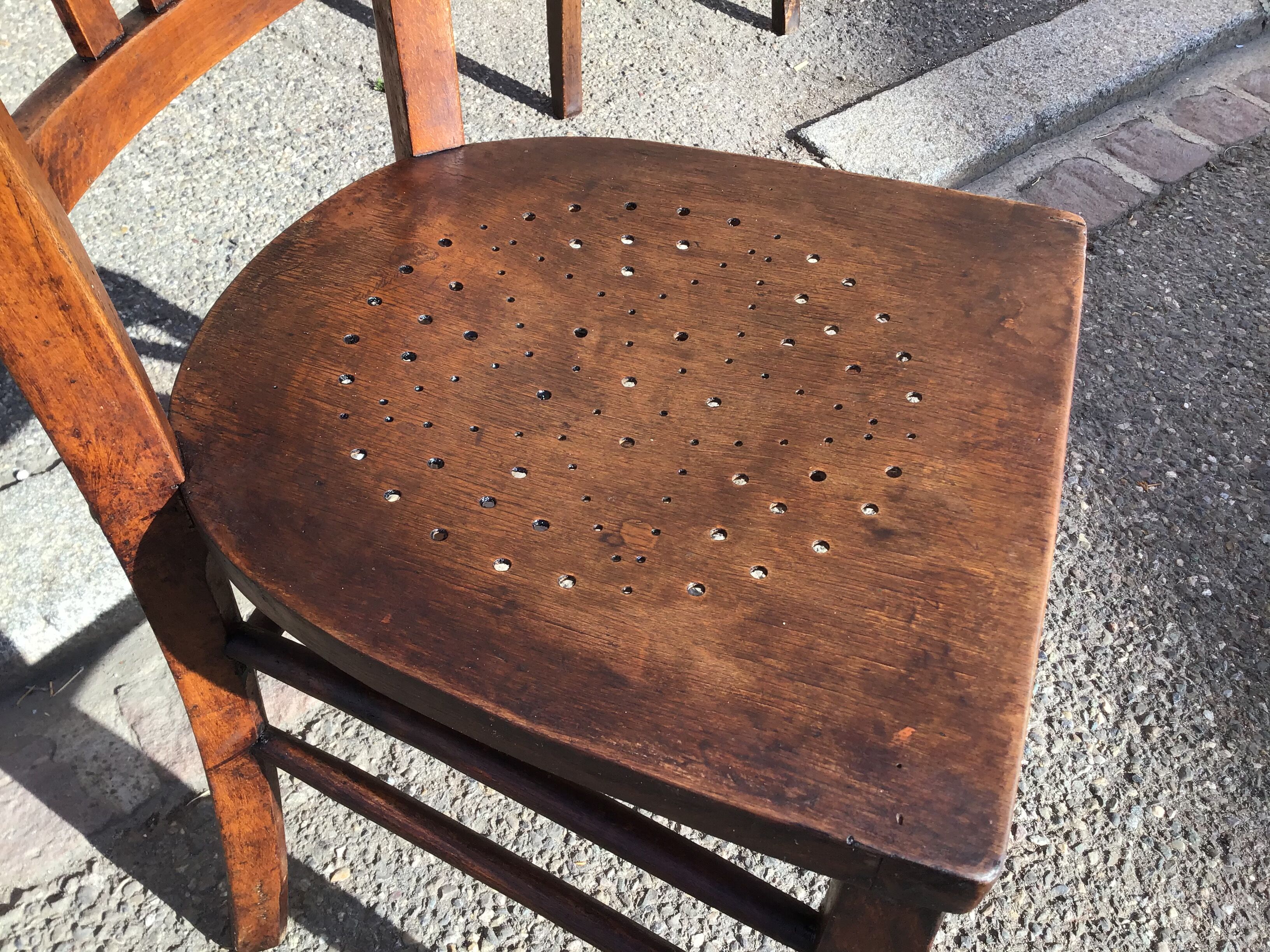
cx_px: 635
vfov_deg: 45.4
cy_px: 476
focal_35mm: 31
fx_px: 1137
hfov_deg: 58.4
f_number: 2.4
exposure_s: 1/339
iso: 25
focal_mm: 3.3
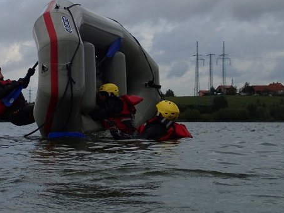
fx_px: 829
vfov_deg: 14.6
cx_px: 79
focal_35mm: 101
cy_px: 75
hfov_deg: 19.3
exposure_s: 1/1250
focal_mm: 10.29
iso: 200
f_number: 5
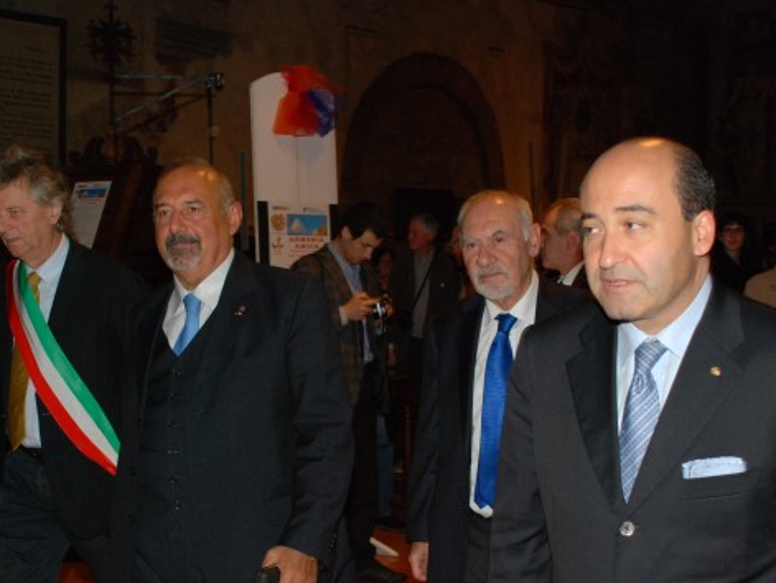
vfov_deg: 22.9
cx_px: 348
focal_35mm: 64
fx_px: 1436
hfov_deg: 30.2
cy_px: 379
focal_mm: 28
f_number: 5.6
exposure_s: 1/60
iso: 500
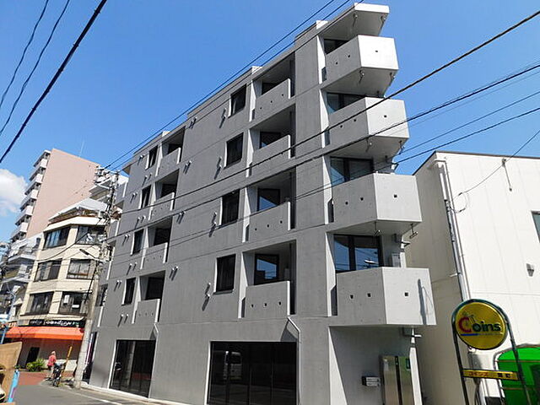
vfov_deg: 58.9
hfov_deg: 73.9
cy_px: 202
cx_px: 270
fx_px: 359
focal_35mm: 23
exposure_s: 1/400
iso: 125
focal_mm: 4
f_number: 6
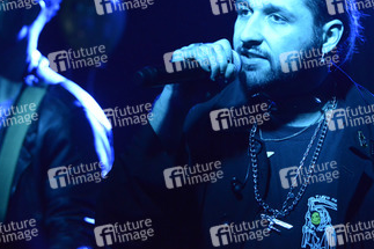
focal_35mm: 137
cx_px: 209
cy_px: 88
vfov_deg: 10.0
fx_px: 1422
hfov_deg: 15.0
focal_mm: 98
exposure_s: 1/250
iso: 6400
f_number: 3.2
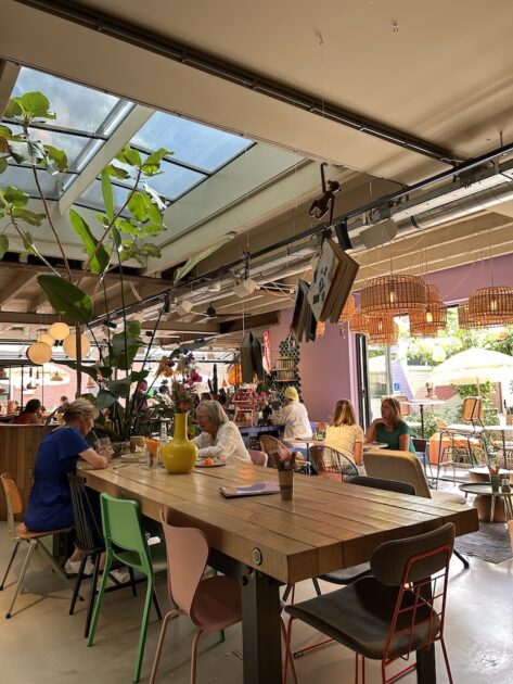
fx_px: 513
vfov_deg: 67.3
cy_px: 342
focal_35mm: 26
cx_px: 256
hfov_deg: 53.1
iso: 80
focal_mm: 5.7
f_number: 1.5
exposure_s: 1/121
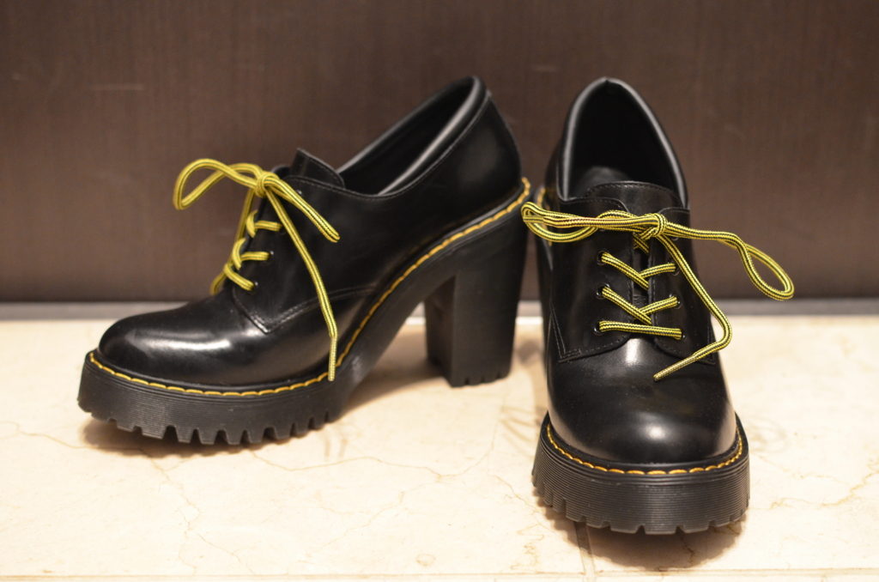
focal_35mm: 52
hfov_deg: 37.9
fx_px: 1279
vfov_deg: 25.6
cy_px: 291
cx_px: 440
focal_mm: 35
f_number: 2.8
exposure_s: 1/30
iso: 1800
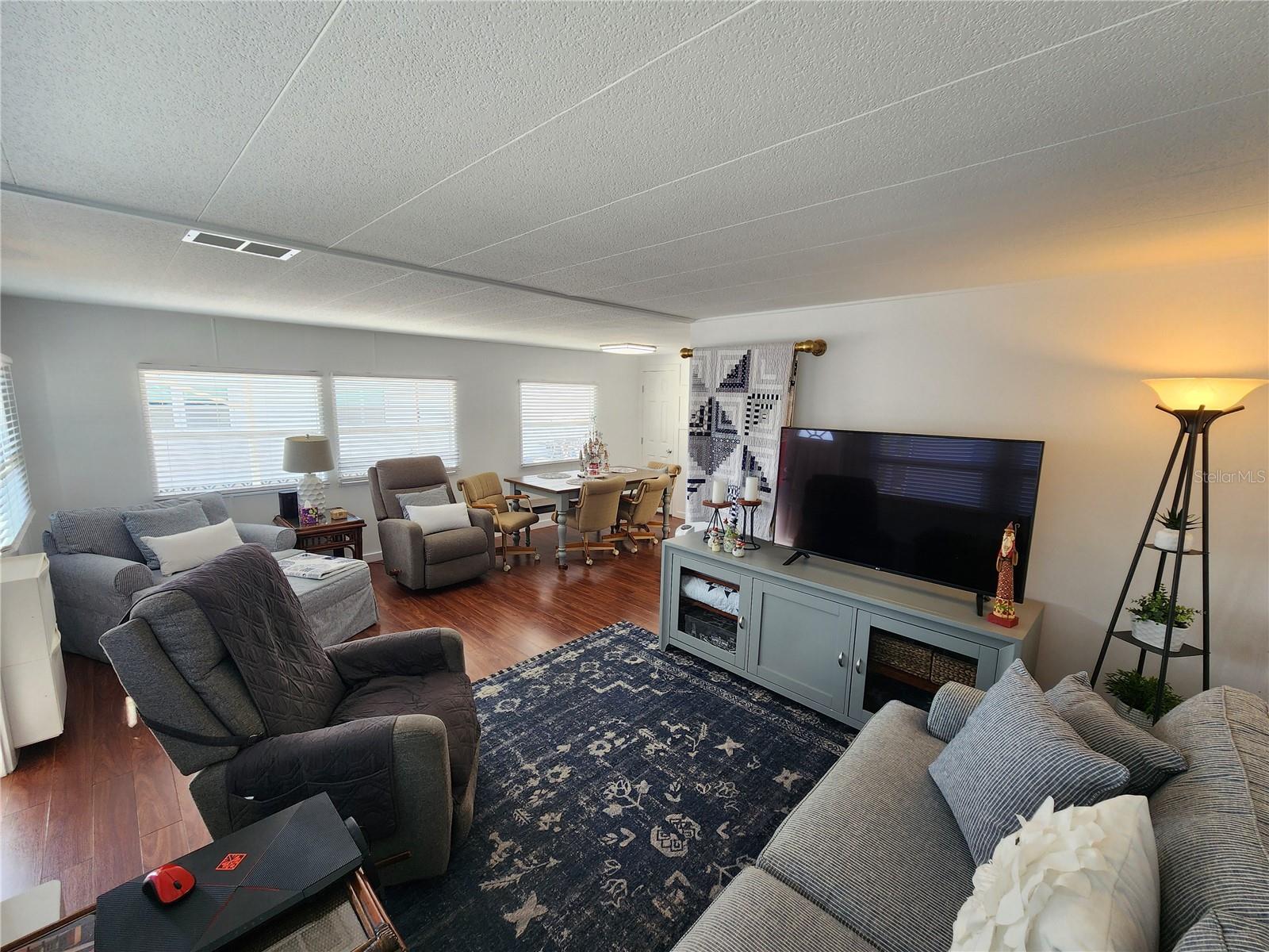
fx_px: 477
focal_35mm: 13
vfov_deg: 89.9
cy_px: 476
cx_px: 634
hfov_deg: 106.2
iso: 80
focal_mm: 2.2
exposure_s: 1/60
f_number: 2.2
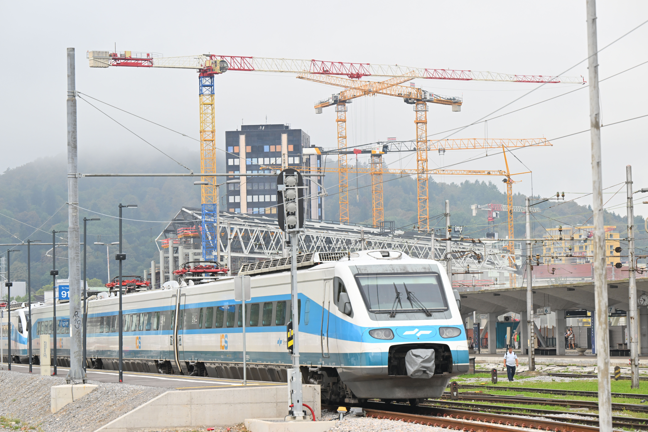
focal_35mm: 145
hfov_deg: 14.2
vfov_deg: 9.5
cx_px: 324
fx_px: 2610
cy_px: 216
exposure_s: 1/1000
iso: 500
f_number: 7.1
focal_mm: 145
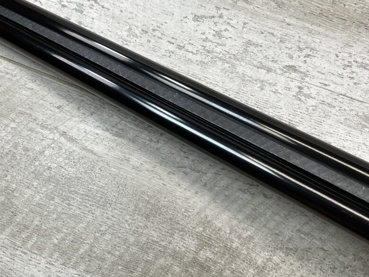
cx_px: 182
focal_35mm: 38
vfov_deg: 37.7
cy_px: 146
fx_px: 405
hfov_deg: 49.0
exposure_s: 1/136
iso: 16
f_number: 1.8
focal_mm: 3
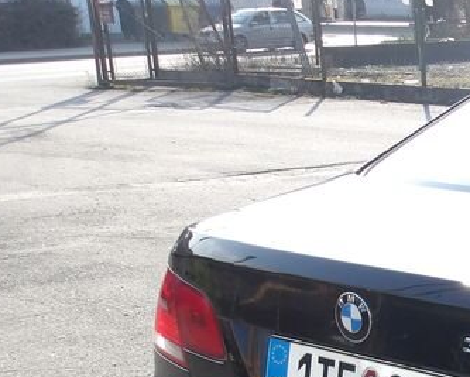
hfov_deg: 20.5
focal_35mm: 81
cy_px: 398
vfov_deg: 18.4
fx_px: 1128
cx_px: 686
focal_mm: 4.9
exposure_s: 1/534
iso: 100
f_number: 3
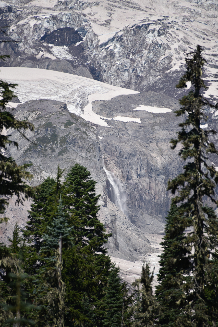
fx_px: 2723
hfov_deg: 4.6
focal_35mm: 300
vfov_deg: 6.9
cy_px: 164
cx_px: 109
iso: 100
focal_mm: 300
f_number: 5.6
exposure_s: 1/640
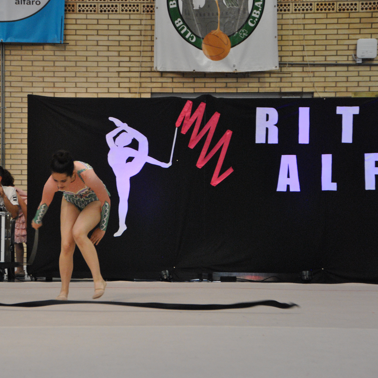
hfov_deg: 10.6
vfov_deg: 10.6
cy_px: 189
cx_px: 135
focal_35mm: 165
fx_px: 2038
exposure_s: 1/200
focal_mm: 86
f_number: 5.3
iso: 800
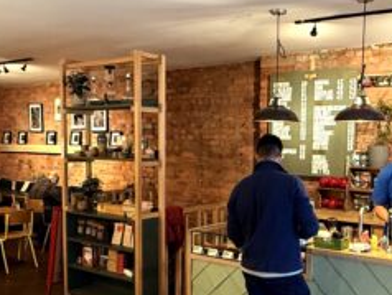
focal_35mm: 47
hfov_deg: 40.3
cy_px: 199
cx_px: 229
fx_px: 533
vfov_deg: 30.7
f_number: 2.2
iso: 640
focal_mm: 2.22
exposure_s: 1/50
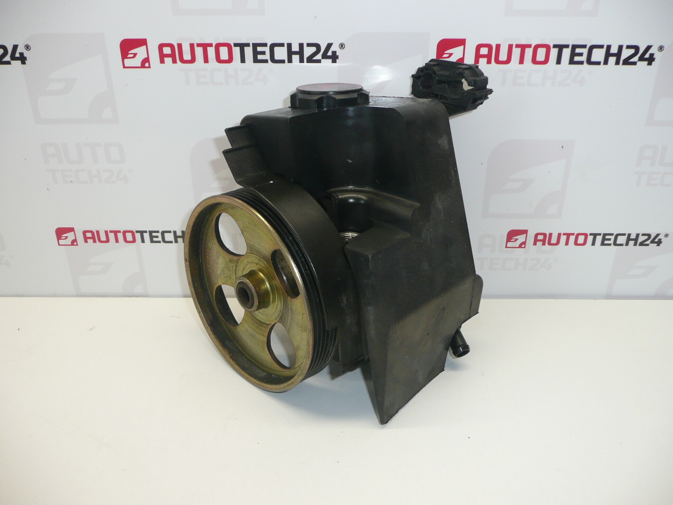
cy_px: 252
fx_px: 544
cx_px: 336
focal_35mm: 28
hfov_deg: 63.4
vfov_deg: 49.7
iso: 100
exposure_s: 1/60
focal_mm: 4.6
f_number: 3.3
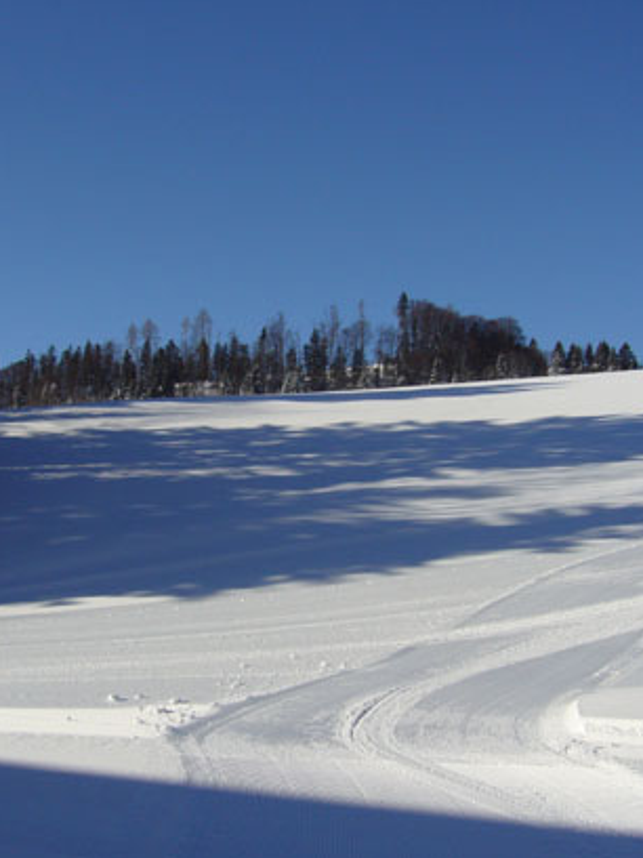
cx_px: 286
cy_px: 430
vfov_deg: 35.5
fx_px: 1337
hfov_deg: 27.0
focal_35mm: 54
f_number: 6
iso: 80
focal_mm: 6.6
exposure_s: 1/640
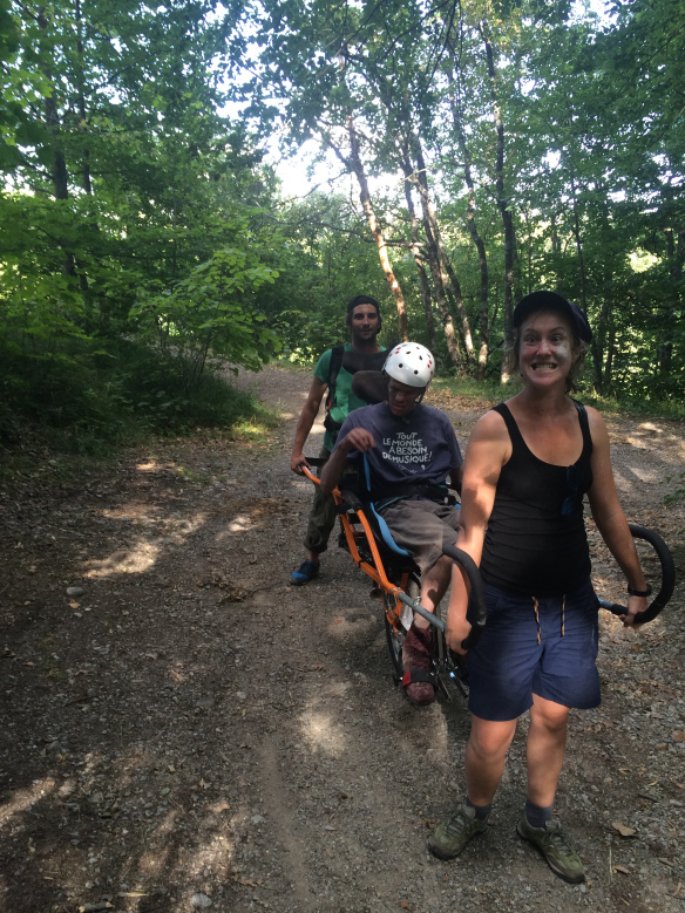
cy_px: 456
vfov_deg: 61.7
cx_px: 342
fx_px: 765
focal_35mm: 29
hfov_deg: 48.2
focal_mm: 4.15
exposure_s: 1/100
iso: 64
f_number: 2.2
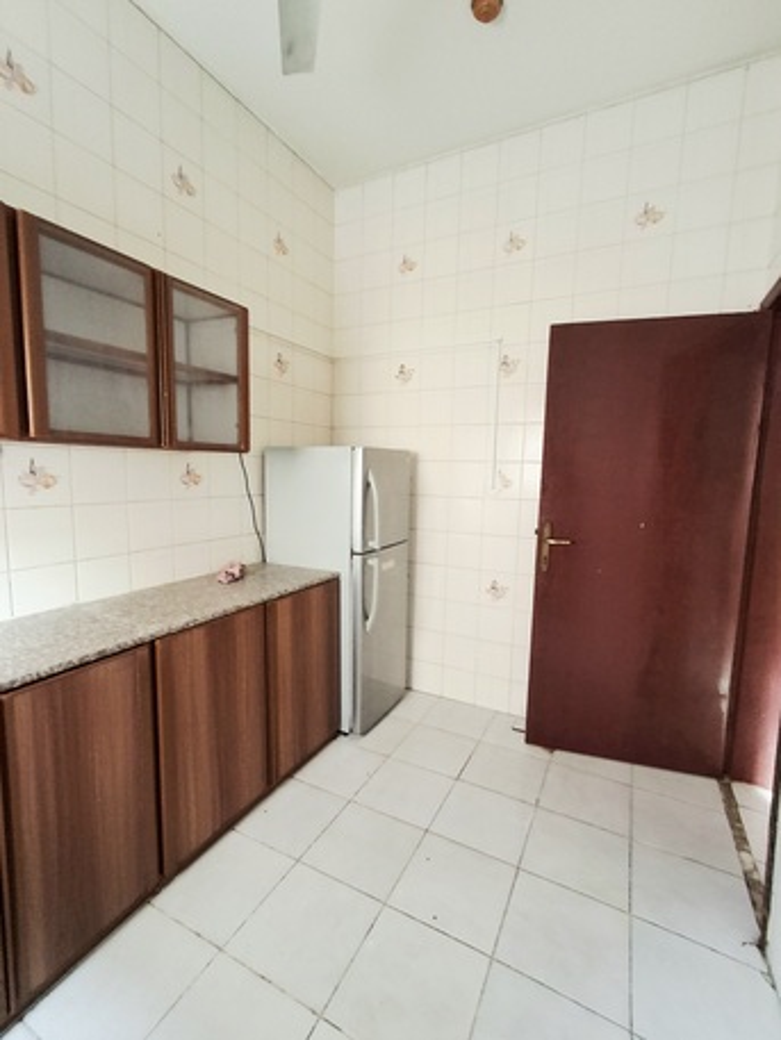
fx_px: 481
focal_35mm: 16
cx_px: 390
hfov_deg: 78.1
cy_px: 520
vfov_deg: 94.5
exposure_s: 1/40
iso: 200
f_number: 2.2
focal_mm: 1.64
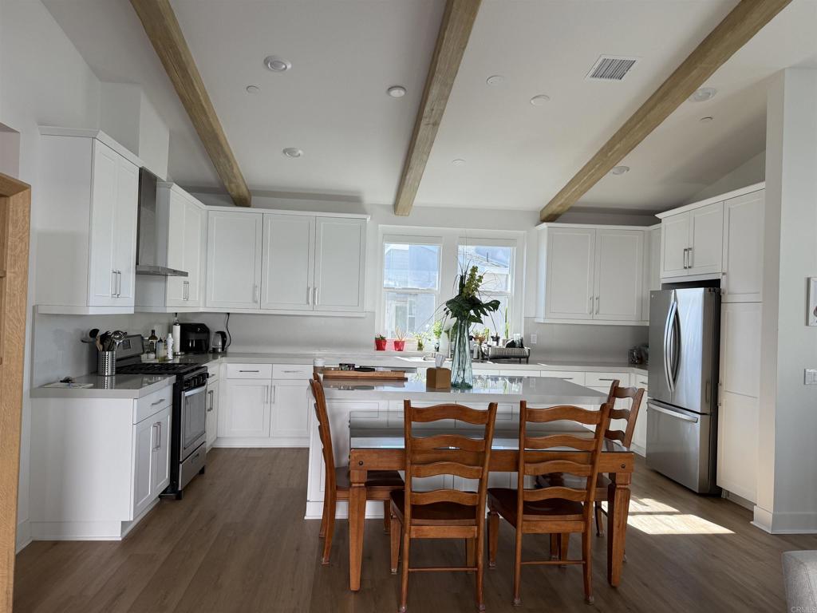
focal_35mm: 24
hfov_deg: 71.6
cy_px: 306
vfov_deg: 56.8
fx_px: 566
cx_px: 408
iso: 64
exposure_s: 1/215
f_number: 1.78
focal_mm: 6.76
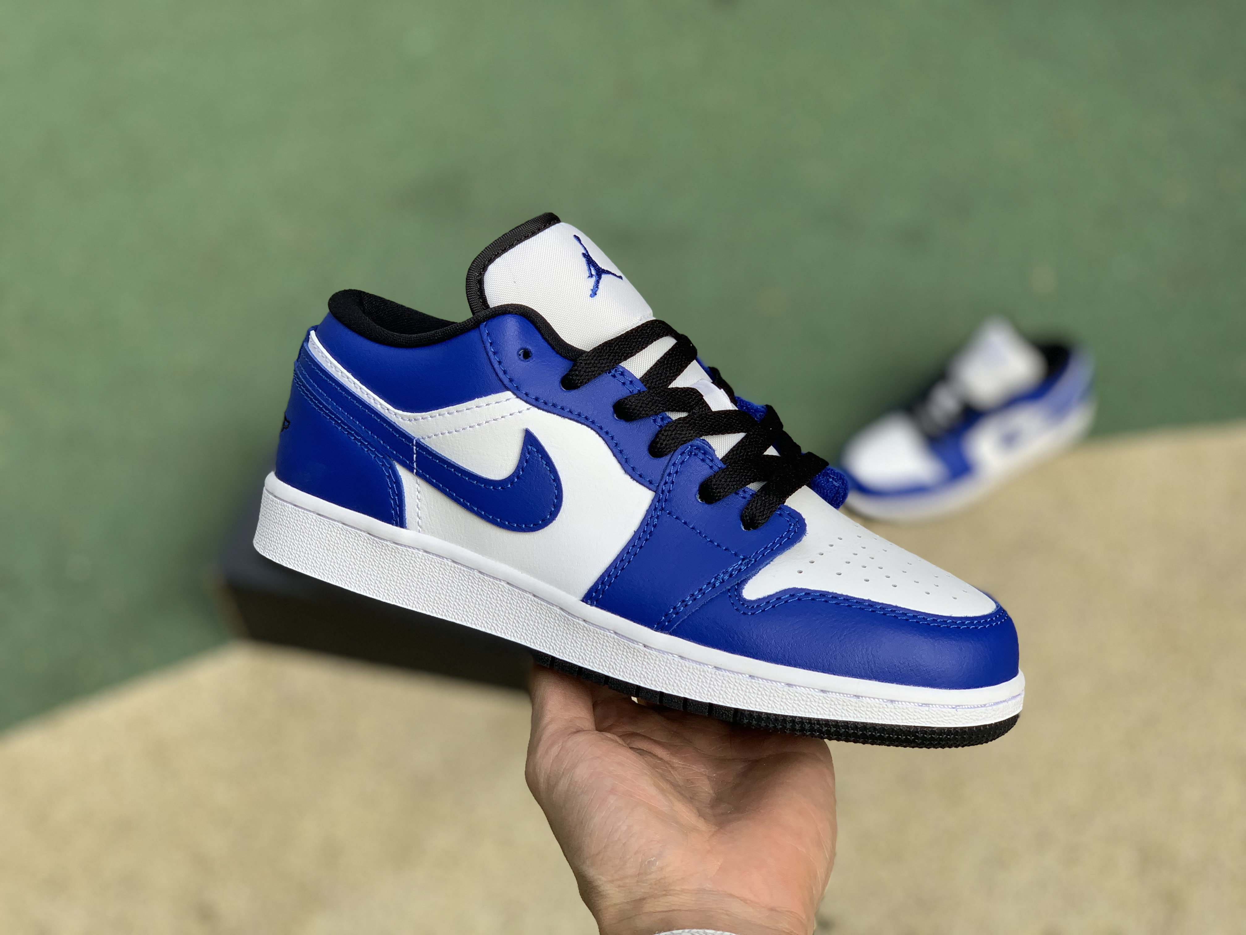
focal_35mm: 52
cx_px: 623
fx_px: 1872
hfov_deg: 36.8
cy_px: 468
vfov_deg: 28.0
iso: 16
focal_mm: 6
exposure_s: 1/153
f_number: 2.4
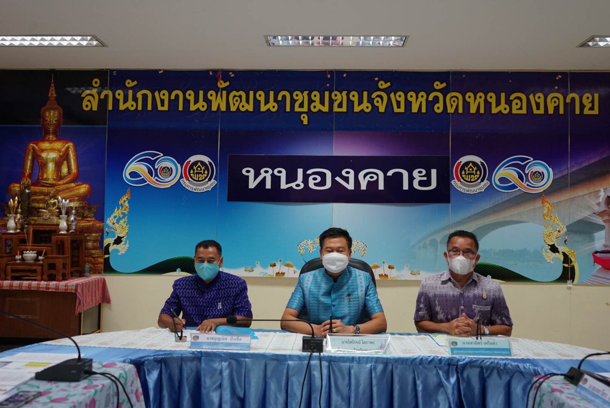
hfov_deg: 60.2
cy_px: 204
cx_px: 305
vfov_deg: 42.4
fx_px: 526
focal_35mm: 31
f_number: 4
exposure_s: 1/160
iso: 1000
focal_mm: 31
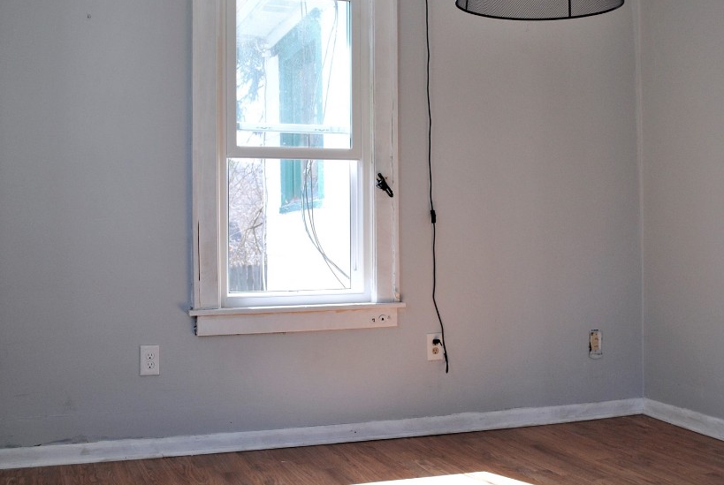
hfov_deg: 46.3
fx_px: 846
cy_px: 223
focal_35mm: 42
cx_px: 358
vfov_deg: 32.0
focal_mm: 20
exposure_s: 1/100
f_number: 5
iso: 200
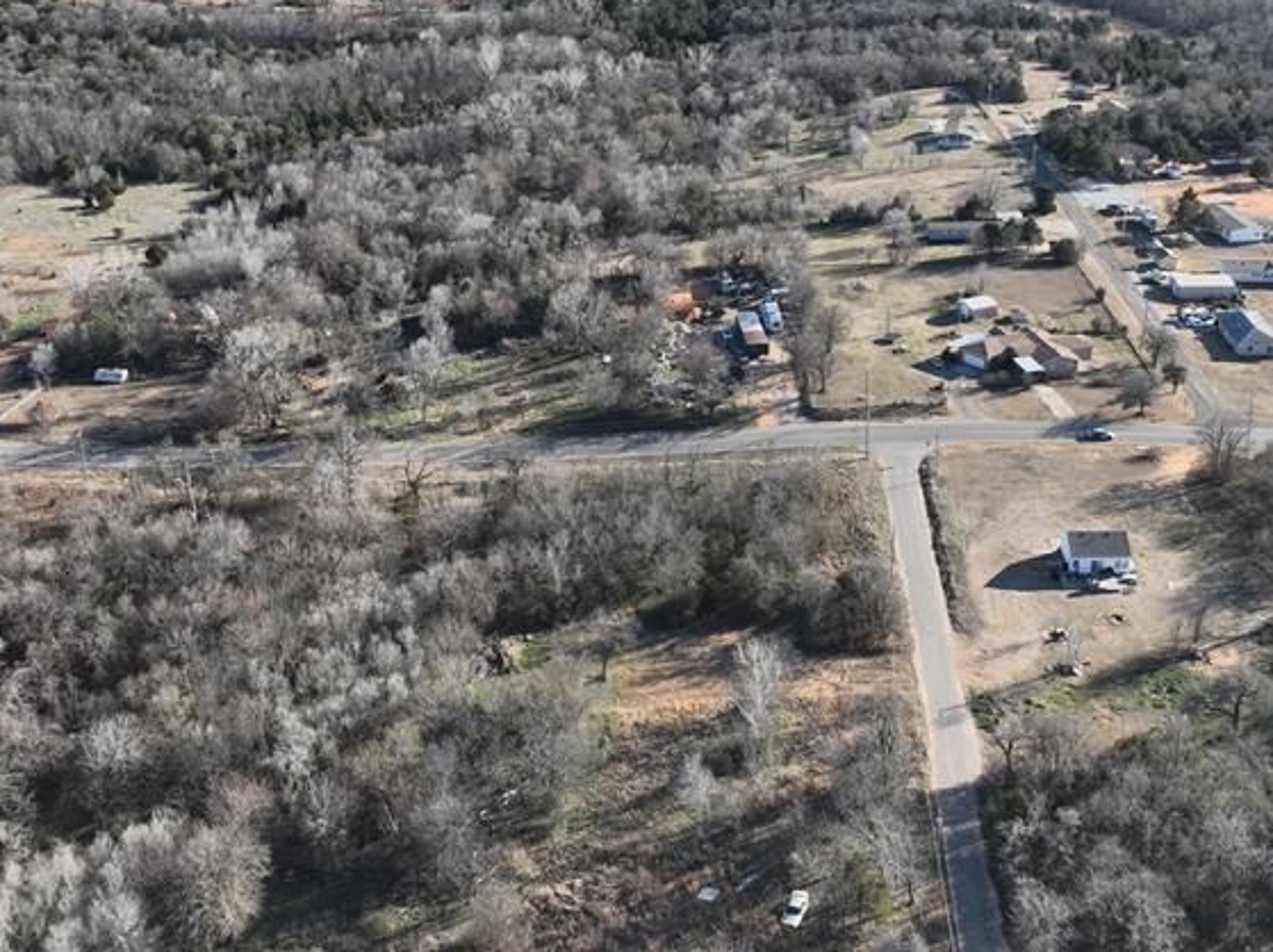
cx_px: 674
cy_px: 223
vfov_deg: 32.1
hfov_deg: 43.0
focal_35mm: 44
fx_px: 1616
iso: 100
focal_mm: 12.29
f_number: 8
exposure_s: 1/320
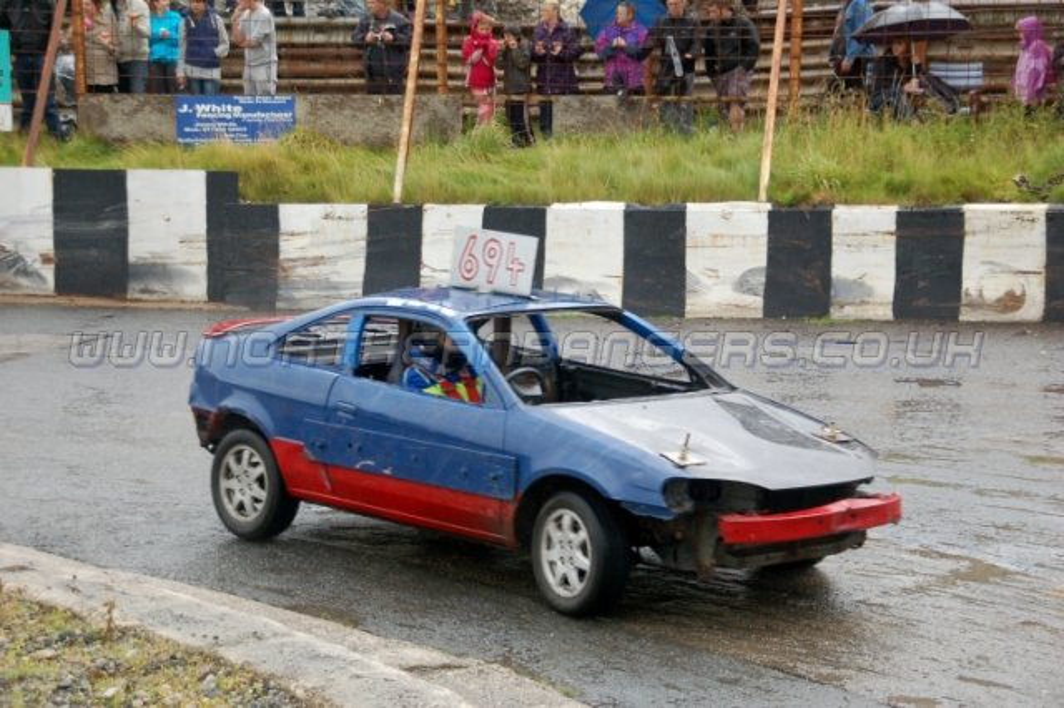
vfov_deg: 16.5
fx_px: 2437
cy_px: 354
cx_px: 532
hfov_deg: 24.6
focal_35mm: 82
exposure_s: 1/500
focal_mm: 55
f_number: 5.3
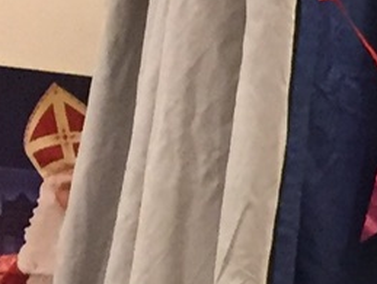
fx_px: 2497
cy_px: 601
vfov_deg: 6.3
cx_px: 1381
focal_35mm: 229
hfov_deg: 7.0
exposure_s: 1/33
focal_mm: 4.15
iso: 250
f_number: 2.2
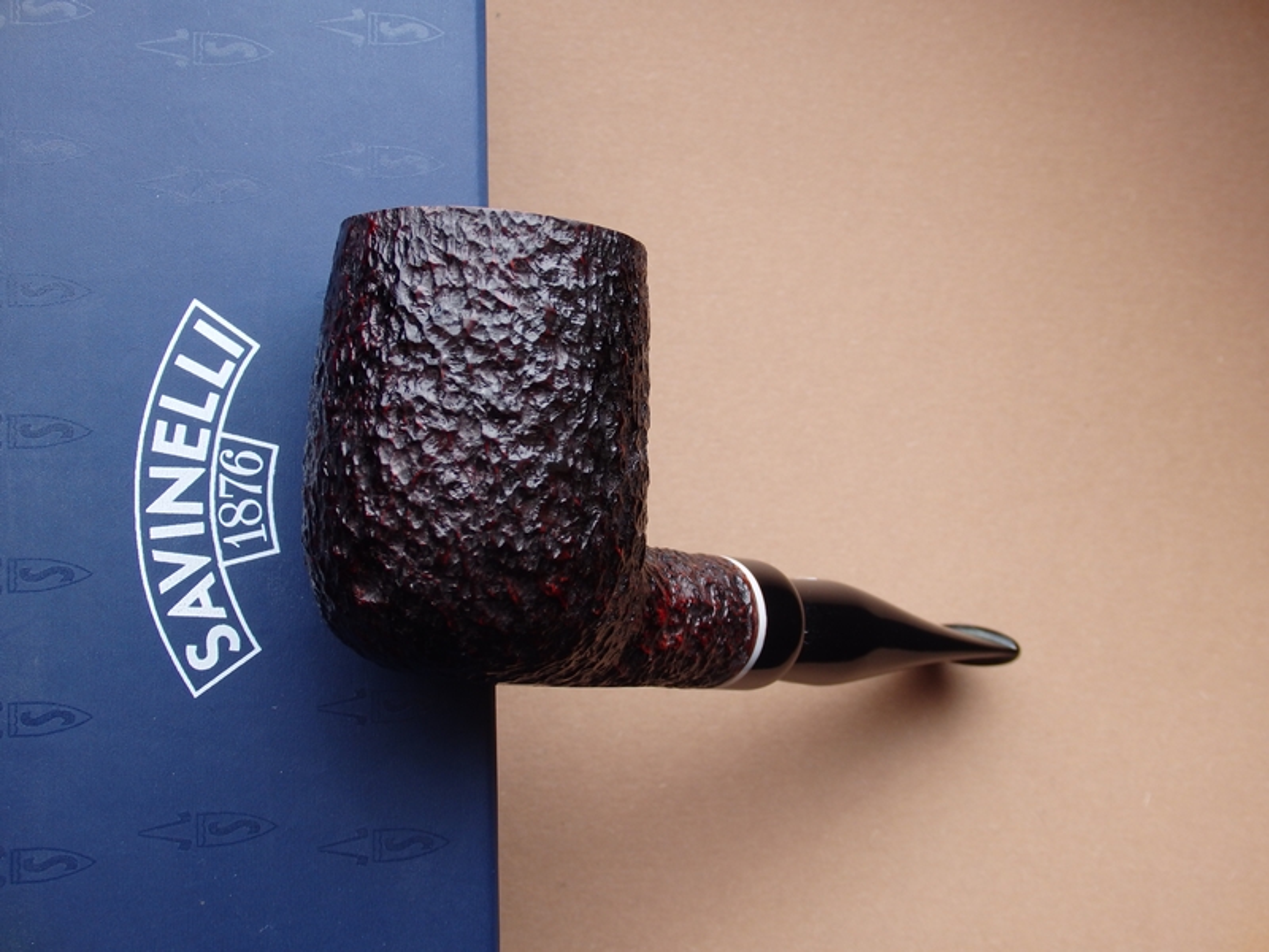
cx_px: 634
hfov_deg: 42.1
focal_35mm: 45
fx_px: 1650
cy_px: 476
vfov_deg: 32.2
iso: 125
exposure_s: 1/40
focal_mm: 8
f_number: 3.8
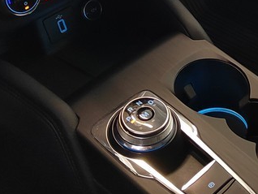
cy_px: -73
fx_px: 641
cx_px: 250
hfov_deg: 22.0
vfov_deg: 16.1
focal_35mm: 86
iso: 2453
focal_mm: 5.52
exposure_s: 1/50
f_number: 1.9
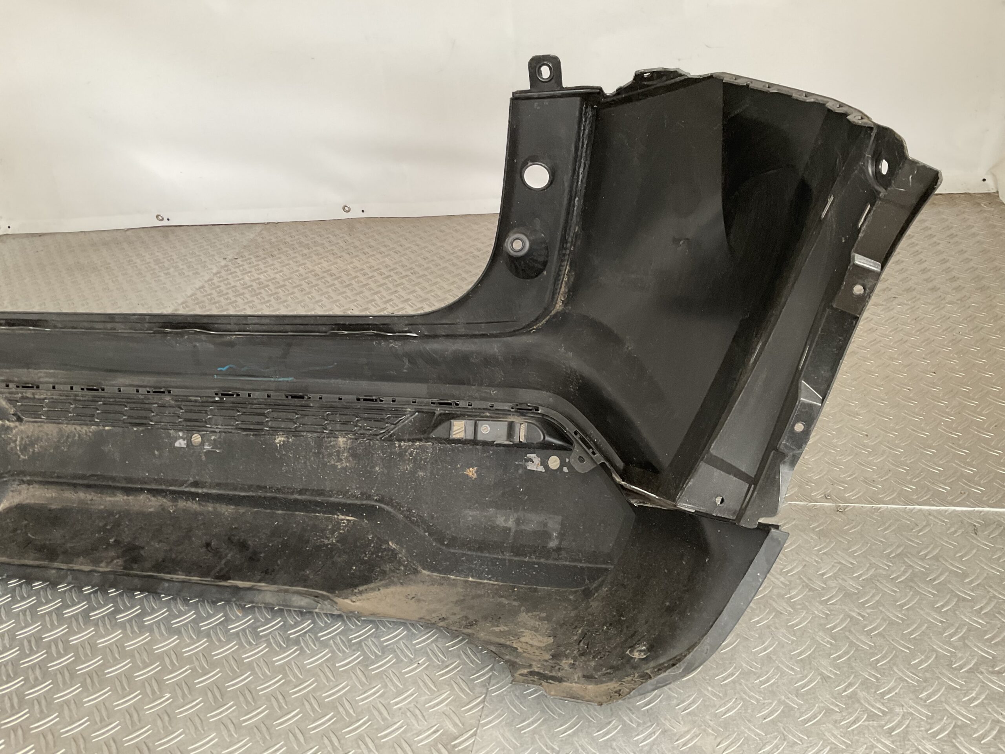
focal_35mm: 29
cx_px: 502
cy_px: 377
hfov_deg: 61.7
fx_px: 842
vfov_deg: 48.2
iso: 100
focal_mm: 3
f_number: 1.8
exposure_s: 1/60
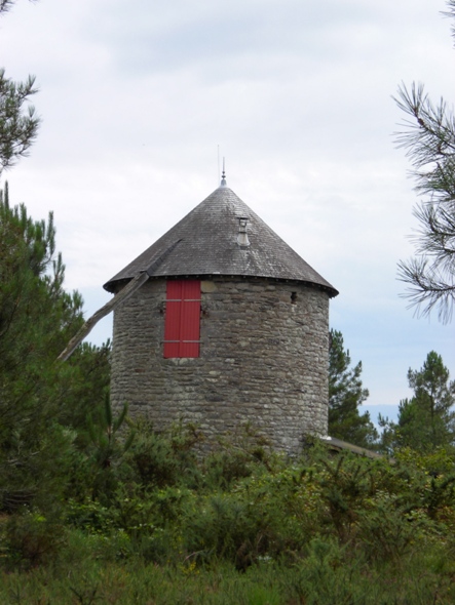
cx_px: 228
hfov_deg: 14.4
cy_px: 302
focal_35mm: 103
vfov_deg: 19.1
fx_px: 1804
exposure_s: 1/237
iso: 50
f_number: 4.9
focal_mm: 17
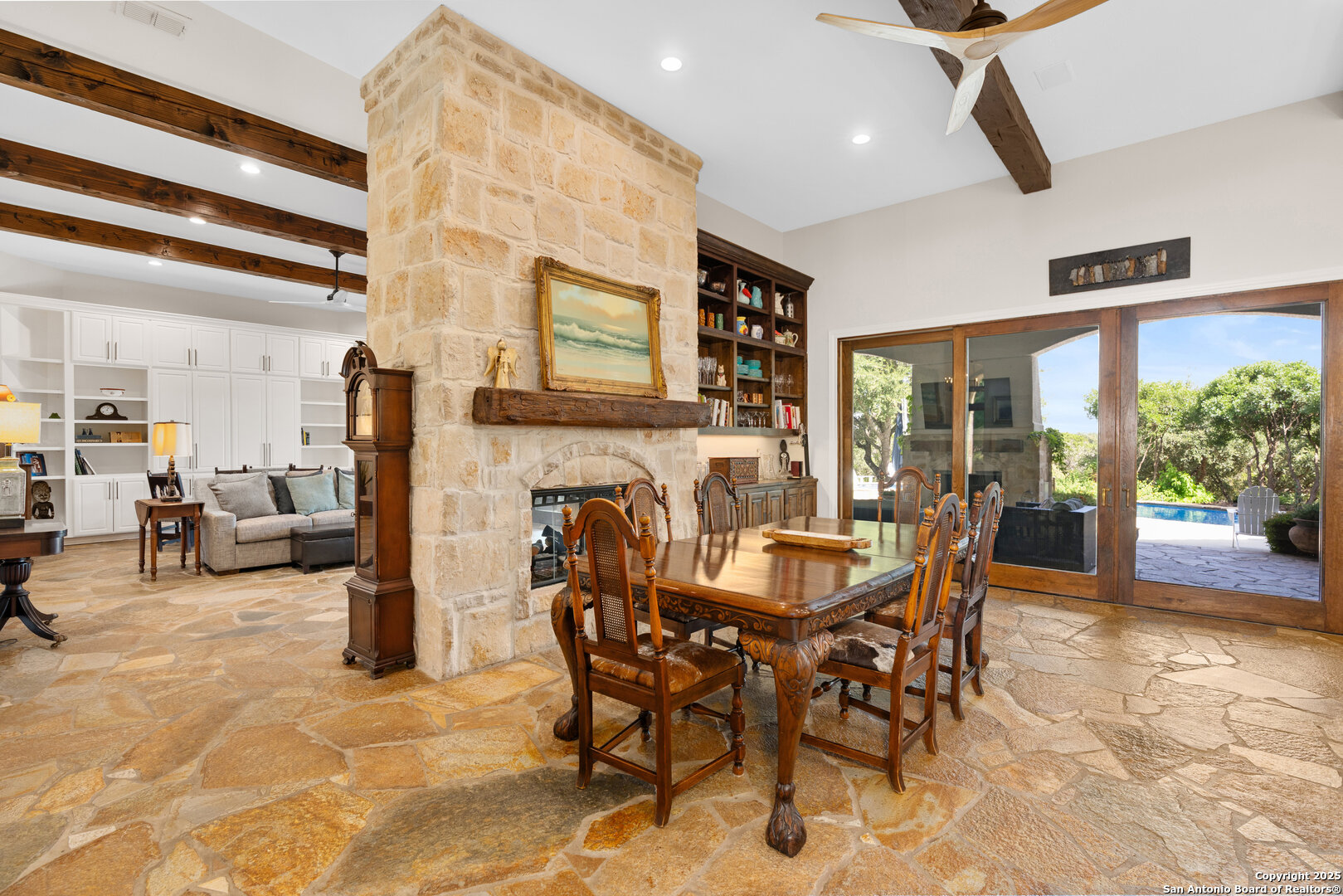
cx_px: 672
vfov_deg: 73.8
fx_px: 597
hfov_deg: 96.7
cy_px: 448
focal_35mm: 16
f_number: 7.1
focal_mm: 16
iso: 320
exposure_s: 1/2
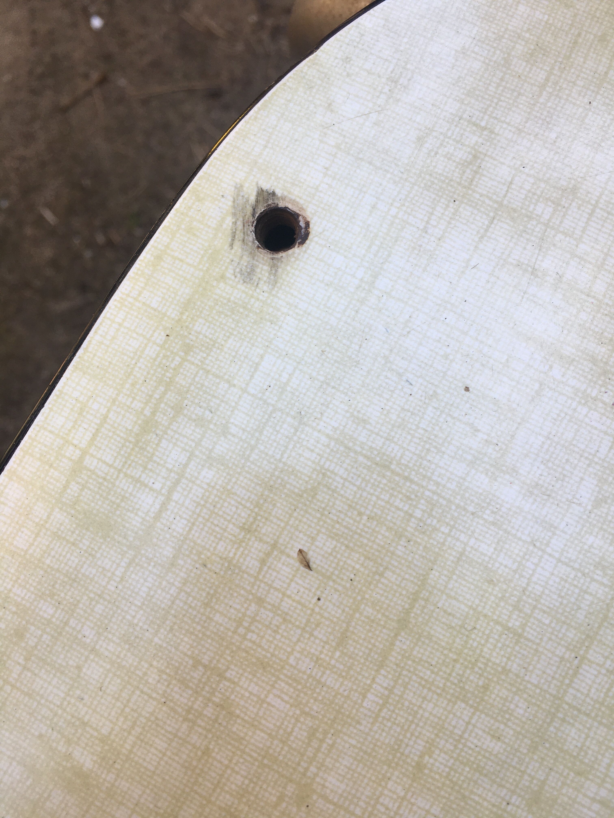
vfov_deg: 61.7
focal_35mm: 29
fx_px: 686
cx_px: 307
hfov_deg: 48.2
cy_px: 409
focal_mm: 4.15
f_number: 2.2
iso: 25
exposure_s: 1/139
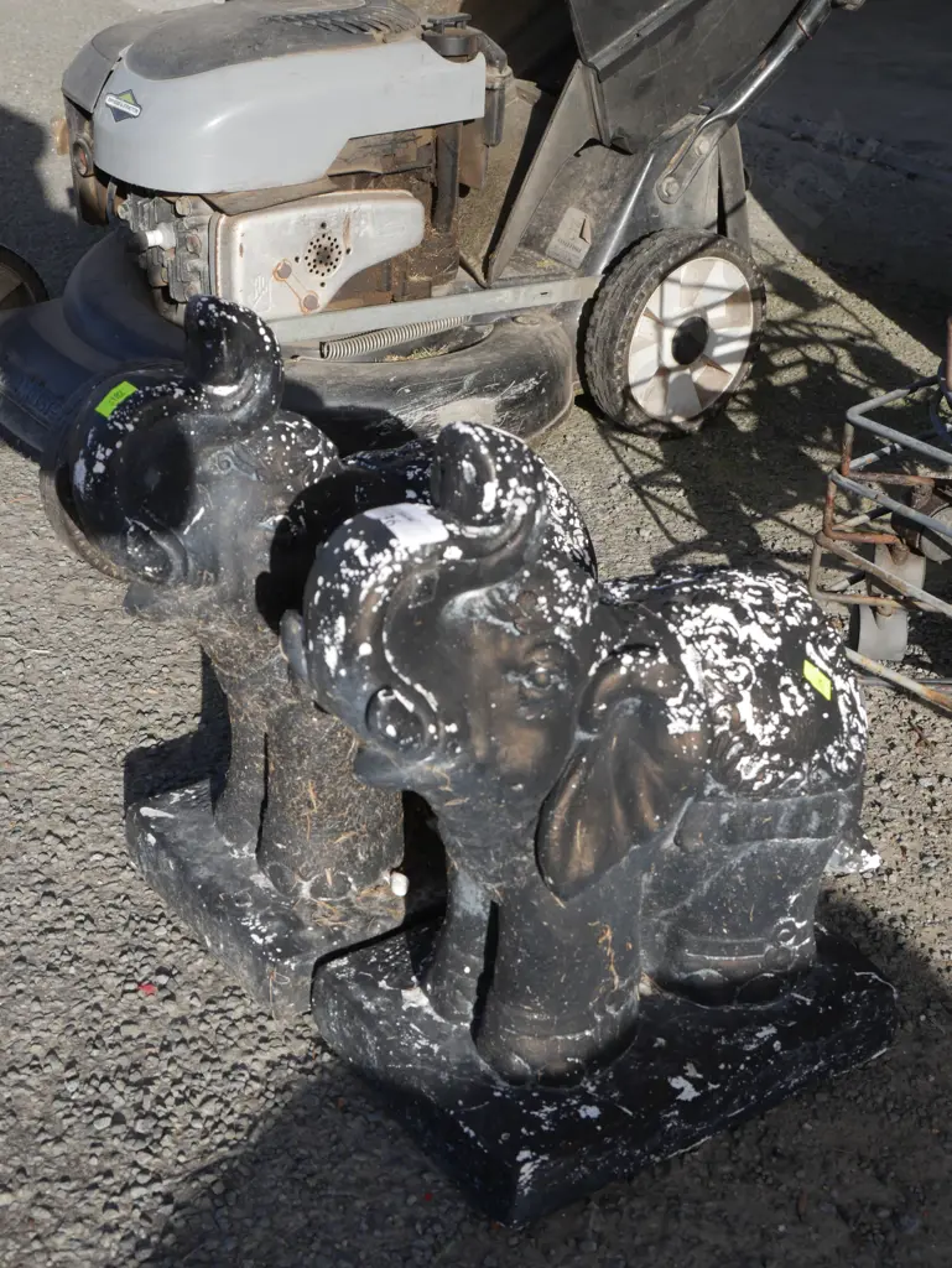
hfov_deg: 30.3
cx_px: 476
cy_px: 634
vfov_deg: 39.6
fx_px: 1759
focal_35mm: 48
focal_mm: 24
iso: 200
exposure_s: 1/250
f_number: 9
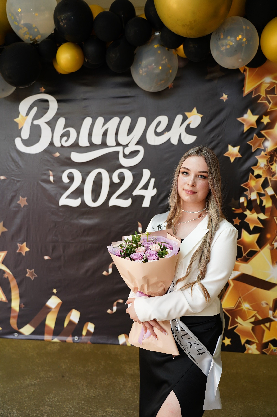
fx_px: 416
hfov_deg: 36.8
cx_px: 138
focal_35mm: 36
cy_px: 208
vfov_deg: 53.2
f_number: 2.8
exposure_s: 1/160
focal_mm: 36
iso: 320
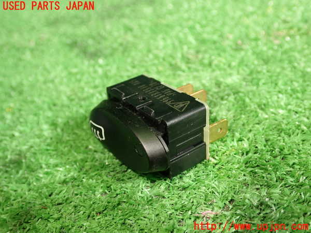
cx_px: 156
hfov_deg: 45.8
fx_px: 368
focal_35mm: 41
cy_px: 116
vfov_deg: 35.1
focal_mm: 7.31
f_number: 2.8
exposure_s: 1/40
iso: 320
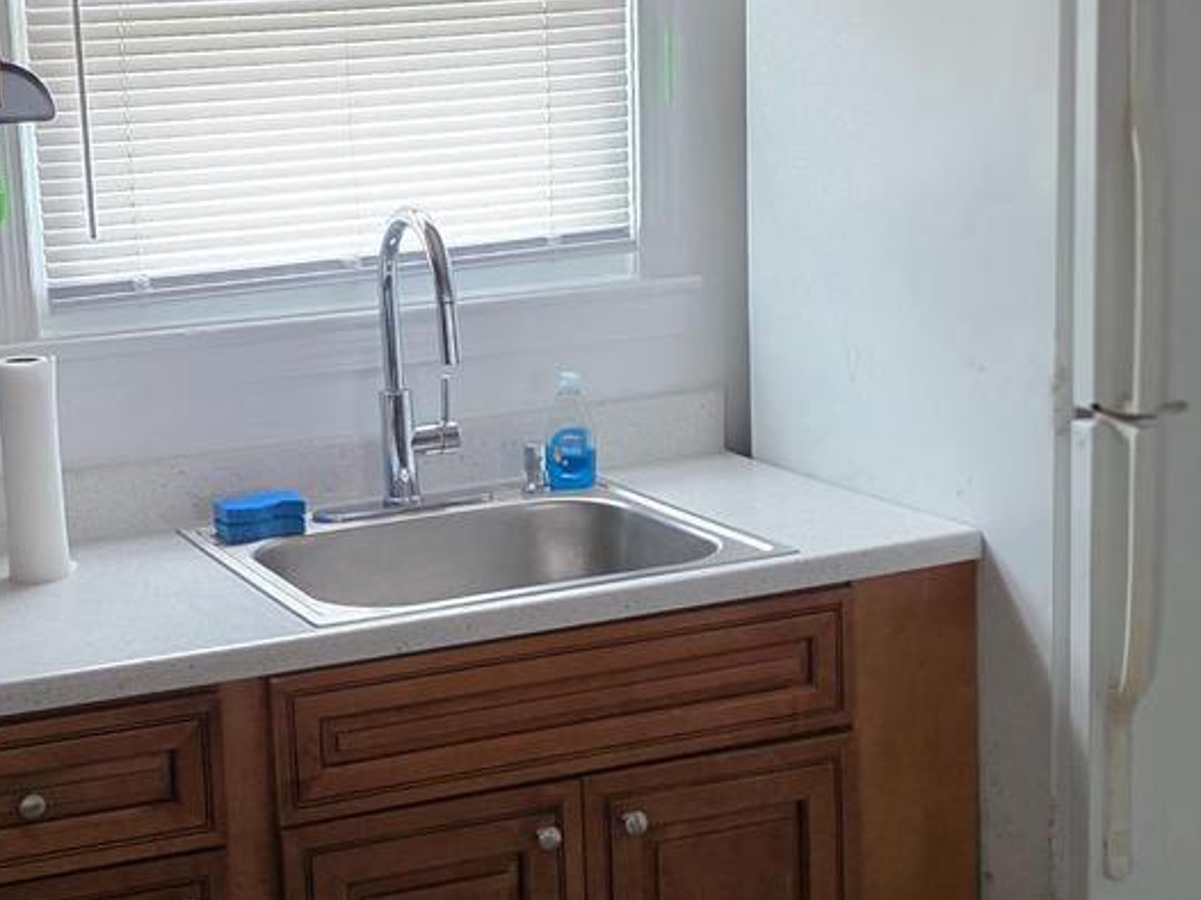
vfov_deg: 23.3
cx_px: 336
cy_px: 427
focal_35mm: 63
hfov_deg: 30.3
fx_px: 2185
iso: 500
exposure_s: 1/120
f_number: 1.7
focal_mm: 6.3
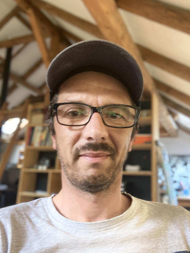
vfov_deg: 55.3
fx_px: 241
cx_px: 93
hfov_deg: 43.0
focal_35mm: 33
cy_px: 129
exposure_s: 1/33
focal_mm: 2.87
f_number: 2.2
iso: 250
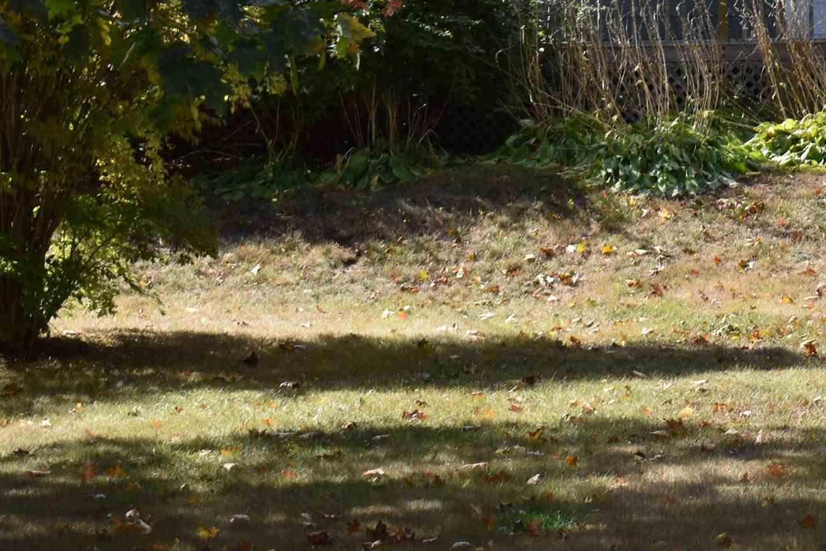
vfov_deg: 7.0
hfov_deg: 10.4
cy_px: -49
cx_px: 864
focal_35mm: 196
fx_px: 4501
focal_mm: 55
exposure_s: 1/250
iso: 200
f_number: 7.1
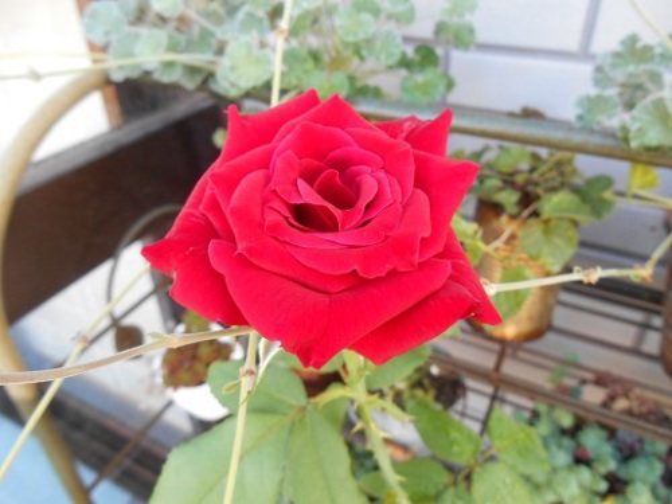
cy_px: 252
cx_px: 336
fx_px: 505
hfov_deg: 67.3
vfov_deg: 53.1
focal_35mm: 26
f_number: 3.4
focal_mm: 4.7
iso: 200
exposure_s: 1/30
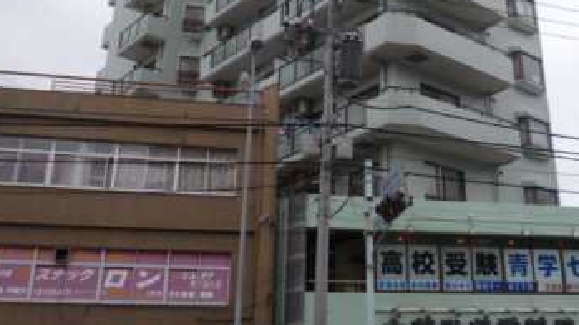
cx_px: 401
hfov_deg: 42.1
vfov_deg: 24.4
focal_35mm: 48
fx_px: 737
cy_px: 55
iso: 100
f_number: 2.5
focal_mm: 4.3
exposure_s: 1/800
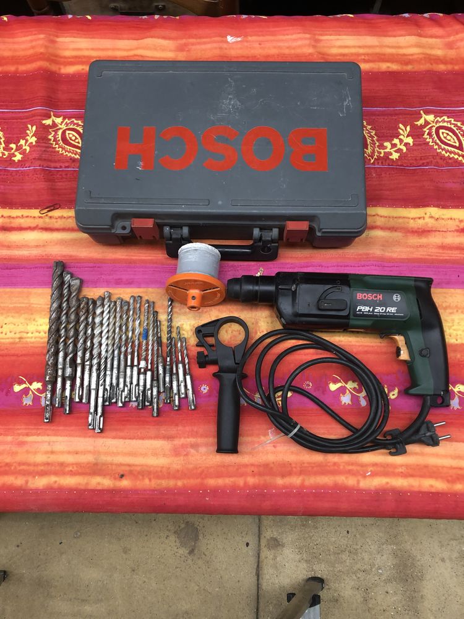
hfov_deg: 49.7
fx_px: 500
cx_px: 232
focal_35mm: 28
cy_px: 310
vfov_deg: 63.4
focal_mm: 3.99
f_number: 1.8
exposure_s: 1/30
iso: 25
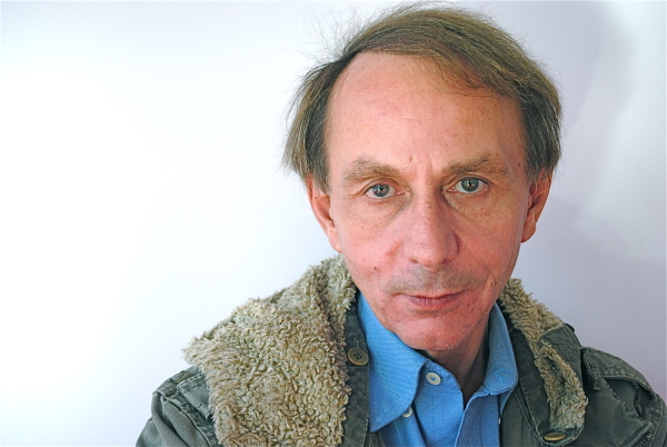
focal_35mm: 60
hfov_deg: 33.4
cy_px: 224
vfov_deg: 22.7
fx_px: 1113
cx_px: 334
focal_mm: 40
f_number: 5.3
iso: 400
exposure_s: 1/80
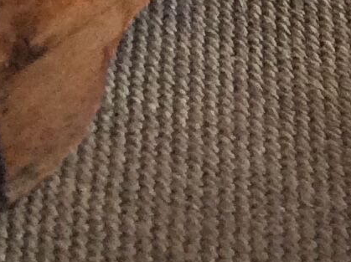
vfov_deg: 7.3
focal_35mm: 198
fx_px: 2005
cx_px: 565
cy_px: -162
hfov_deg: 9.6
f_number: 2.4
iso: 125
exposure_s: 1/25
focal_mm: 3.3
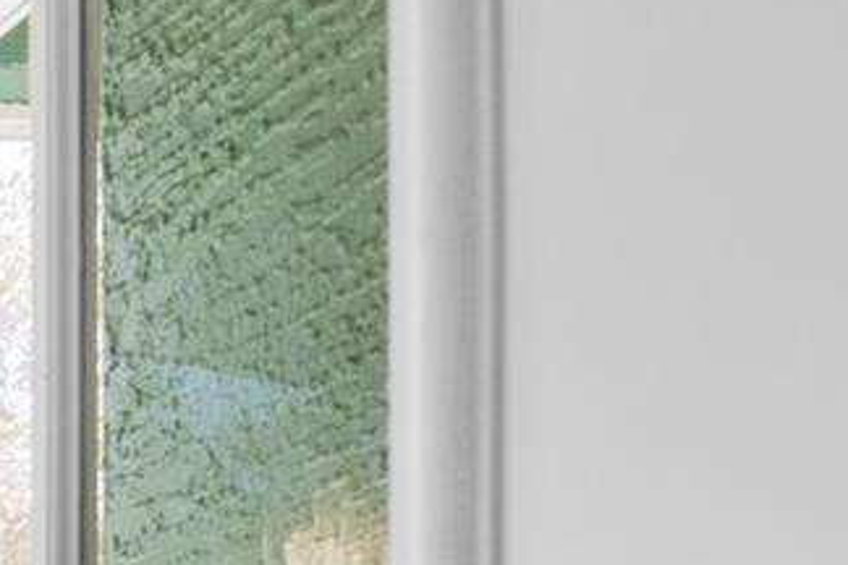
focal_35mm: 74
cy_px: 1088
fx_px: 1743
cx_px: -840
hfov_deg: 18.3
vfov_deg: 15.3
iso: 320
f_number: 7.1
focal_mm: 15
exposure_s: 1/200
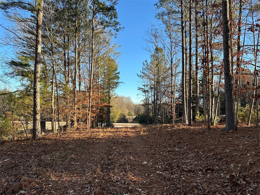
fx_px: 180
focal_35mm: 24
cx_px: 130
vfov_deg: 56.8
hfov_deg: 71.6
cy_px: 98
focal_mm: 6.86
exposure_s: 1/1083
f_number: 1.78
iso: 80
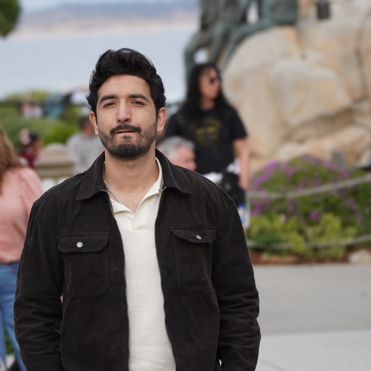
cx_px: 147
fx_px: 3856
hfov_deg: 5.5
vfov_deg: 5.5
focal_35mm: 318
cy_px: 185
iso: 800
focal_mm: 166
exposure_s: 1/1250
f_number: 5.6
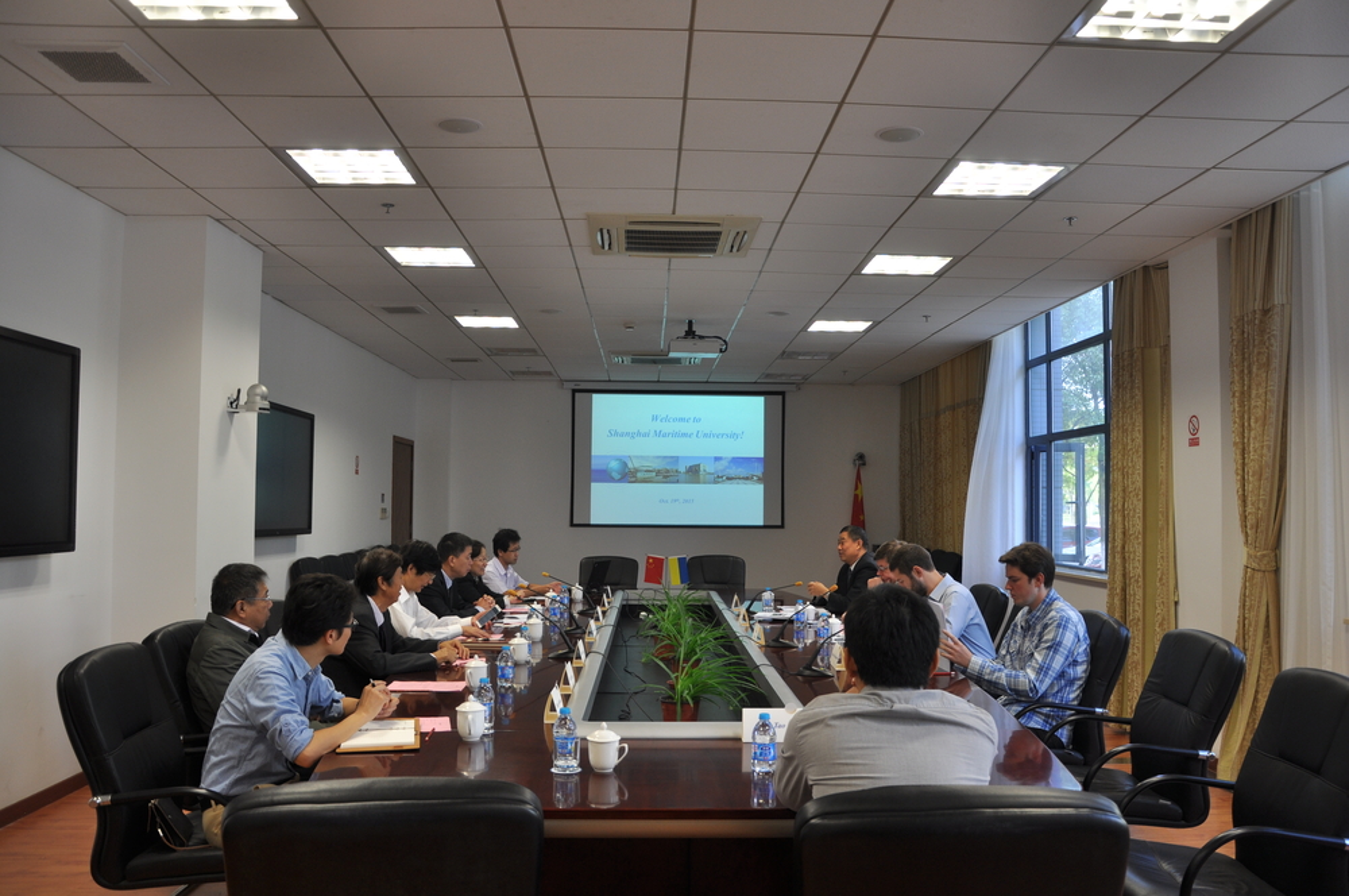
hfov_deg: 67.4
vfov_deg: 47.8
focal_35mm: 27
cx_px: 674
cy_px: 448
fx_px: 1010
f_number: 4
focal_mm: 18
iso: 200
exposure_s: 1/60
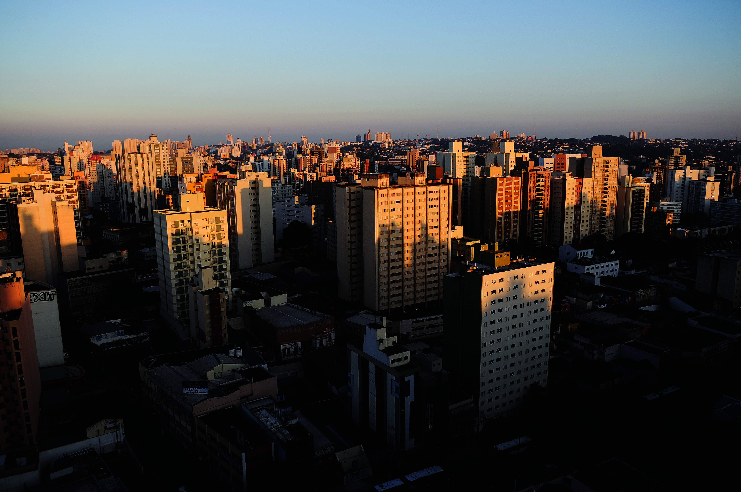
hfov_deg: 70.5
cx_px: 370
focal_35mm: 26
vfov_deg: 50.3
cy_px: 246
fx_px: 524
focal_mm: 17
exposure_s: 1/500
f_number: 3.5
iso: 125
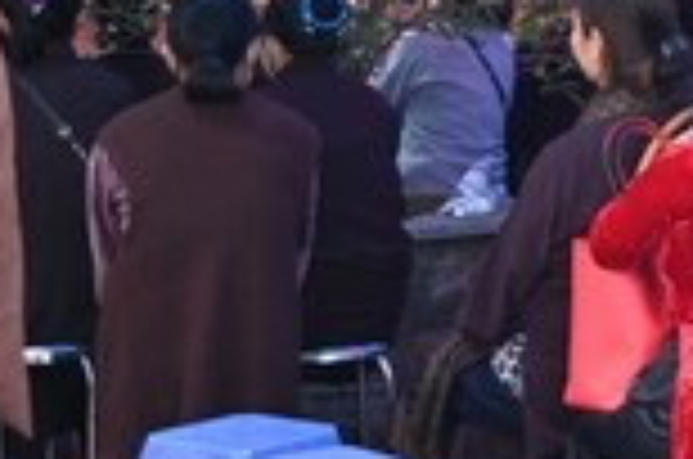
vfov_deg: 9.0
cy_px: -234
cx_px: 1251
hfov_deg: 12.6
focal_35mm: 148
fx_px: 2843
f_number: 4.5
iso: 250
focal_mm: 35
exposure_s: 1/160
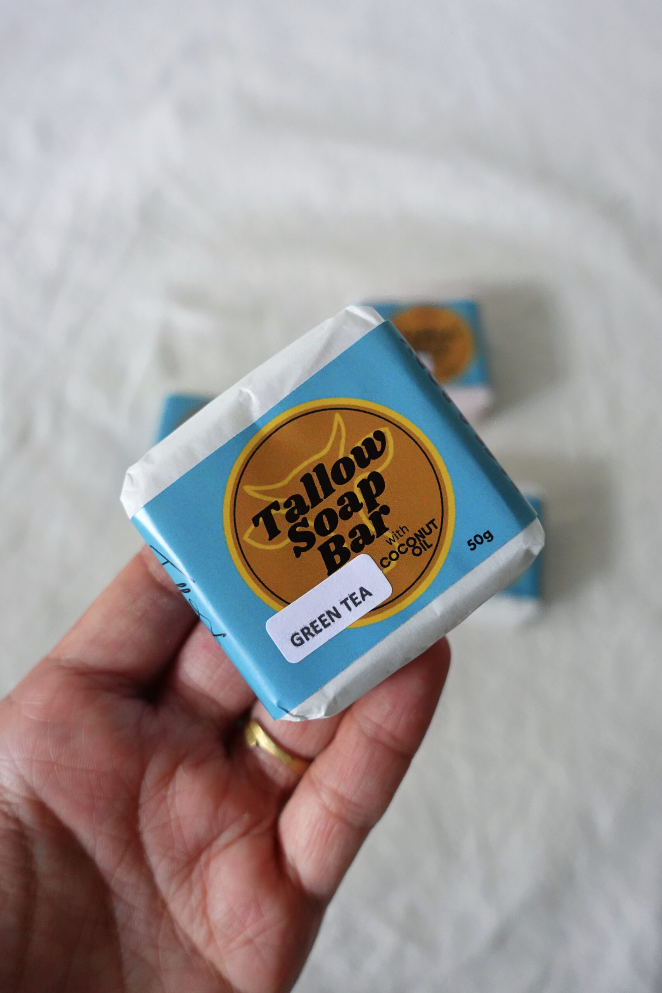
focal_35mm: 32
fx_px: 882
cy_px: 496
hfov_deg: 41.1
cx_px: 331
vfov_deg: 58.7
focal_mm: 12.52
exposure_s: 1/40
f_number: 2.8
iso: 2500
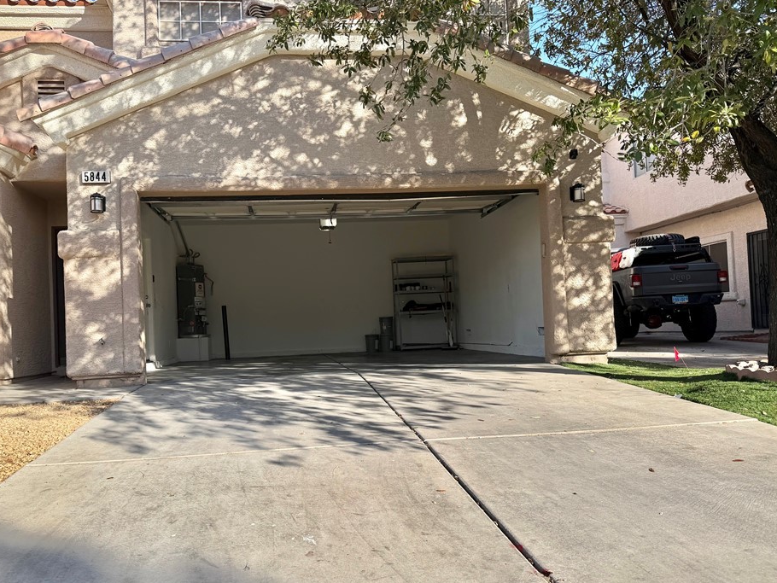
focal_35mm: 27
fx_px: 606
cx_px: 345
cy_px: 313
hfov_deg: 65.1
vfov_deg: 51.3
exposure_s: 1/2232
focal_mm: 6.76
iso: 80
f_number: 1.78
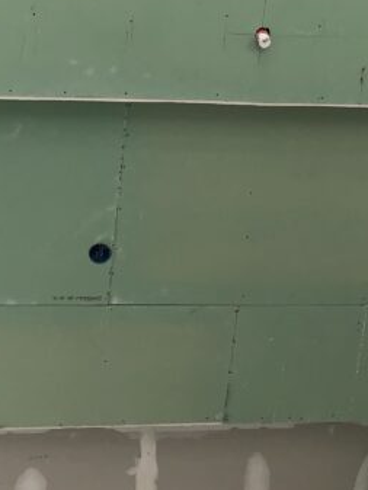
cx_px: 217
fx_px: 1204
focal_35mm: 85
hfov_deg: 17.4
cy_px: -176
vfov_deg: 20.6
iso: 40
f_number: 1.8
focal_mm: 4
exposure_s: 1/120
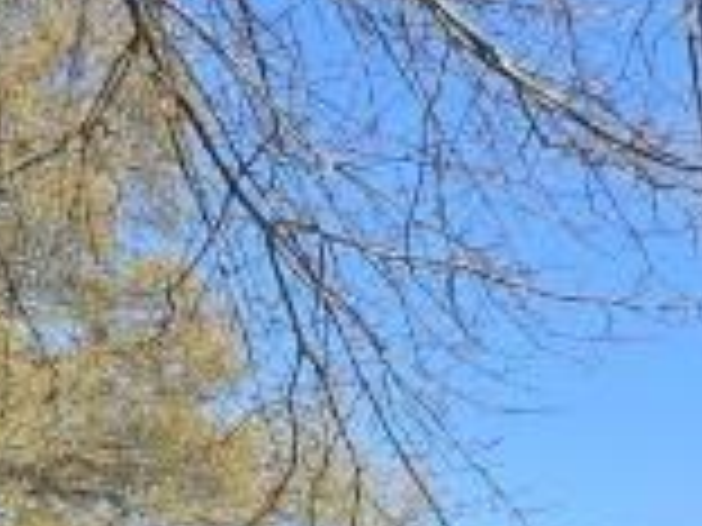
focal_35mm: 151
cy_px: 1012
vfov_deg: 9.3
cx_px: -360
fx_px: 3062
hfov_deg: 12.4
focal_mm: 6.3
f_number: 1.7
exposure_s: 1/494
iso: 12
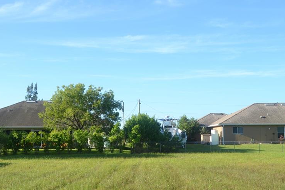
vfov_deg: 25.0
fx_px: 427
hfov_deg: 36.9
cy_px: 99
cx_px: 130
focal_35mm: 54
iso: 100
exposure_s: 1/160
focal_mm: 26
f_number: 7.1
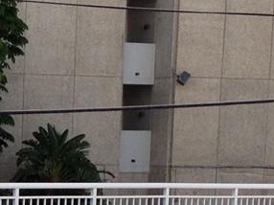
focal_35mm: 196
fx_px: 1550
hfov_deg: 9.9
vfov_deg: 7.4
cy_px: 345
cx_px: -69
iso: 50
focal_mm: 4.28
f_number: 2.4
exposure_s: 1/717
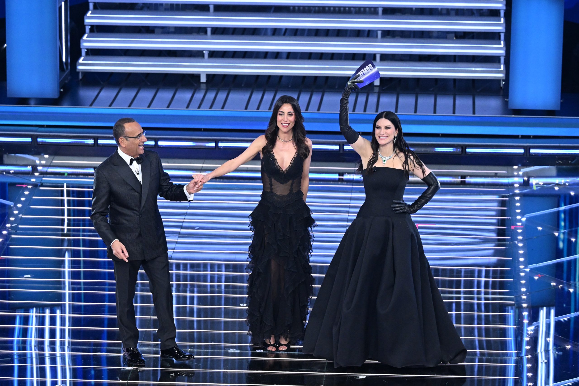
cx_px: 290
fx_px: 2765
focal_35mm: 172
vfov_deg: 8.0
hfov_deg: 12.0
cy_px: 193
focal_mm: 115
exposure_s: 1/320
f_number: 3.2
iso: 3200
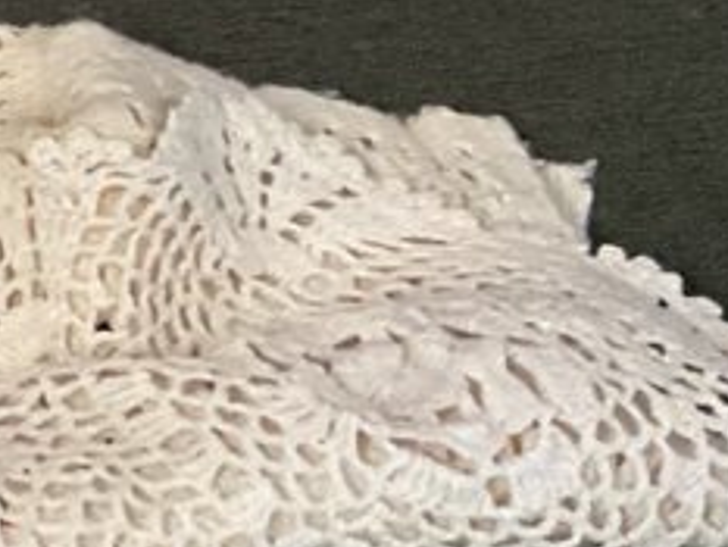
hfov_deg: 9.2
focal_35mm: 188
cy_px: -58
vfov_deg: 7.9
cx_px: -1114
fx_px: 3956
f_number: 1.8
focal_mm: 3
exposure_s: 1/60
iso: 160
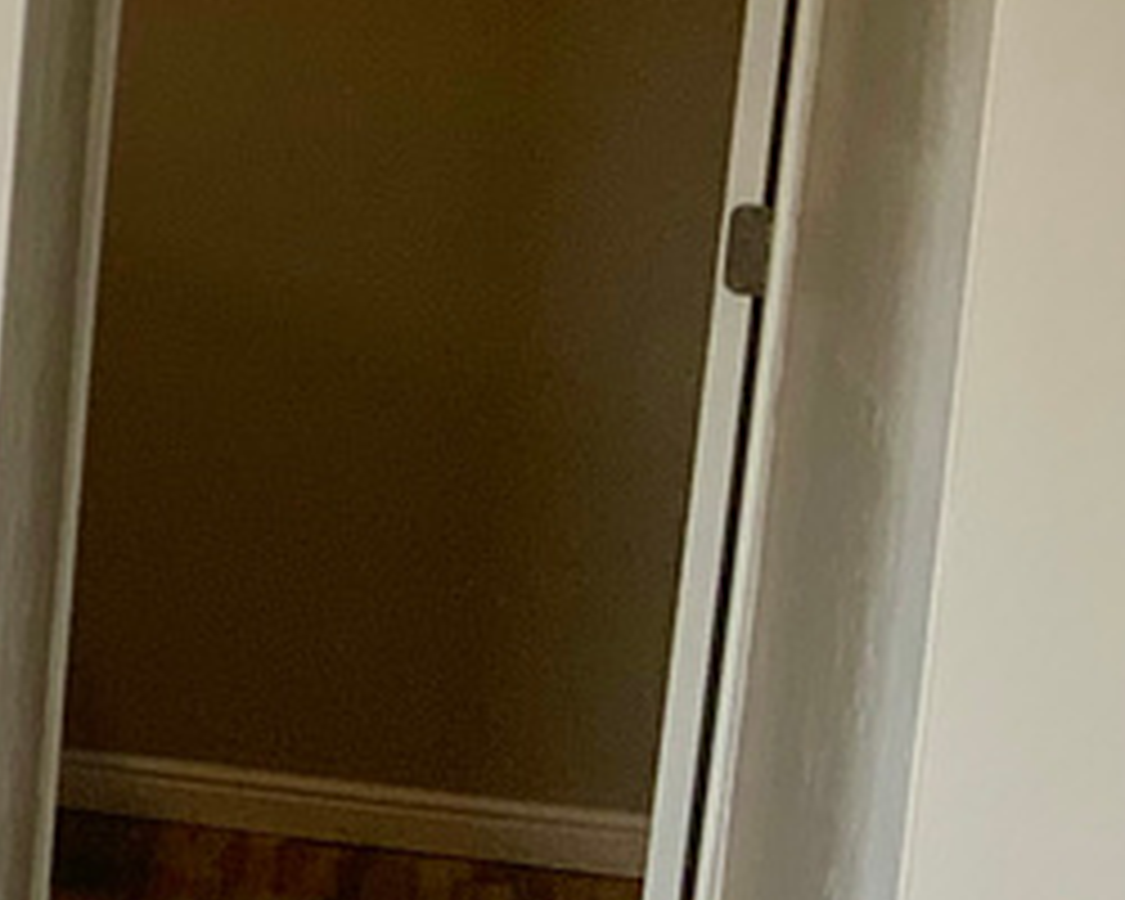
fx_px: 3862
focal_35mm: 116
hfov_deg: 13.9
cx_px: -1174
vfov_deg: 13.3
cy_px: 248
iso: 40
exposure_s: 1/120
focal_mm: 3
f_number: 1.8
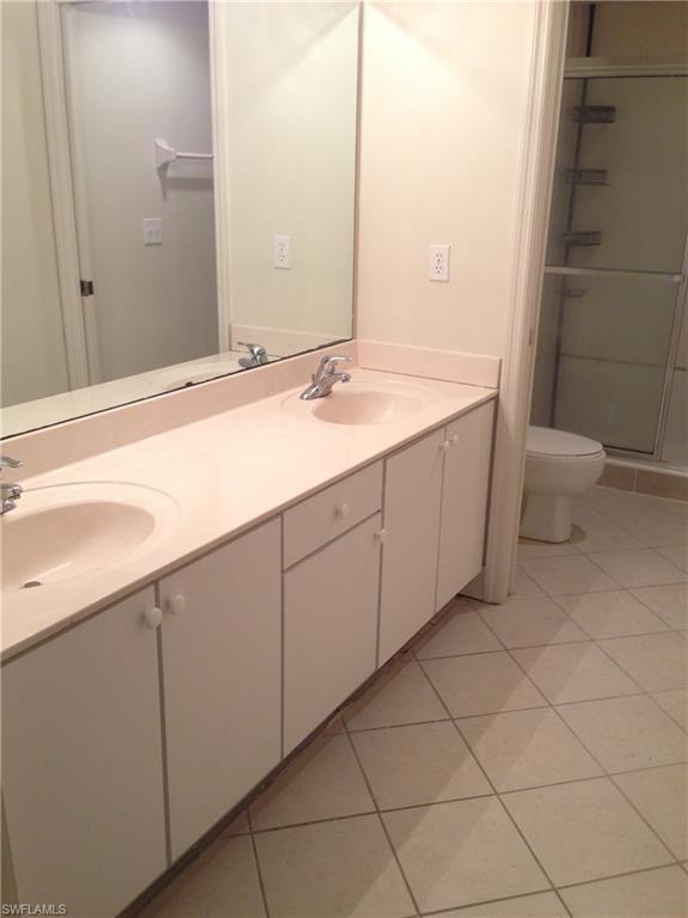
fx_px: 875
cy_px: 459
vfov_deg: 55.4
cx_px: 344
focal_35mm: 33
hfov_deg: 42.9
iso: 100
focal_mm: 4.12
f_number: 2.4
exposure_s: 1/20
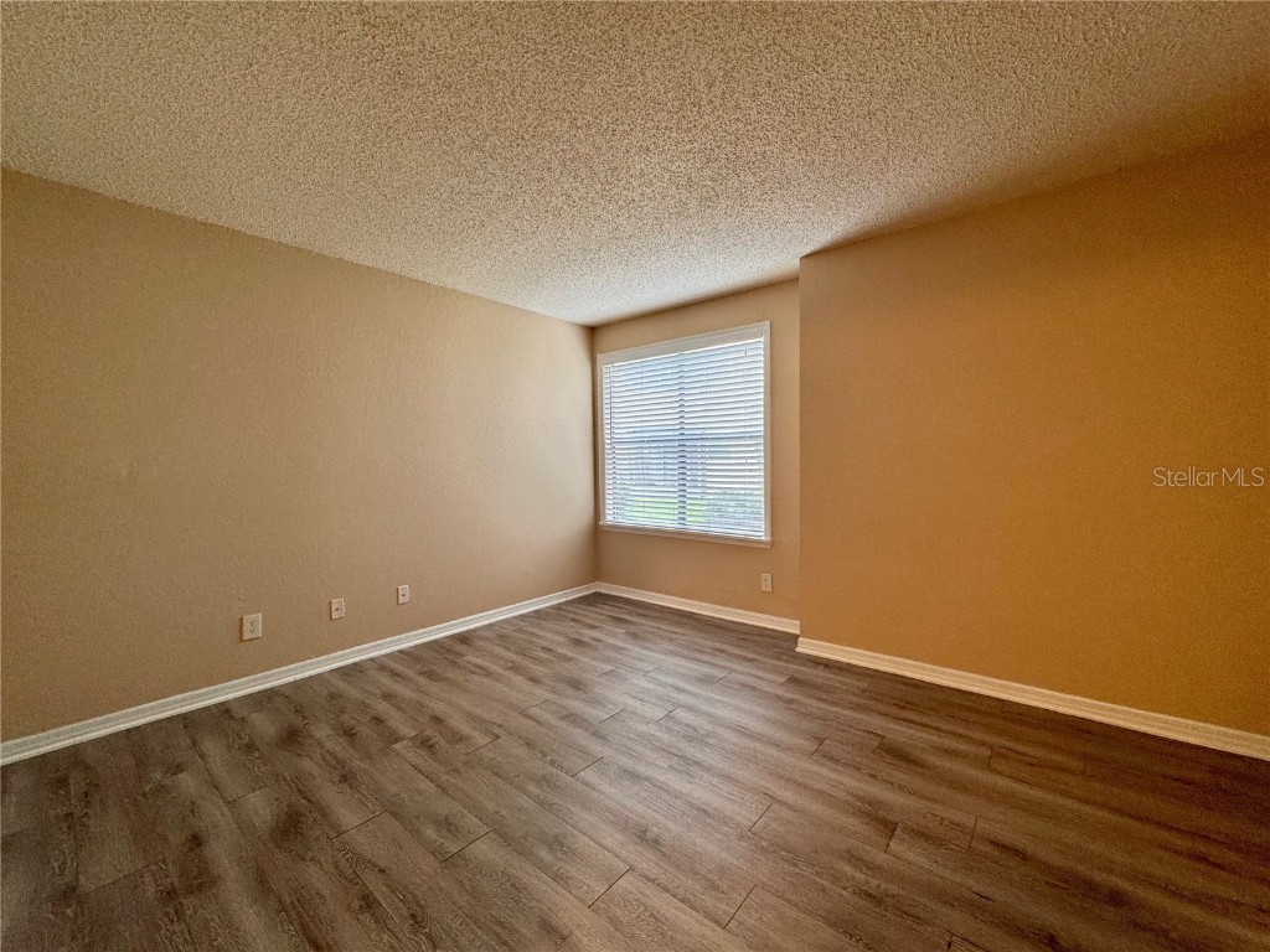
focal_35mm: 14
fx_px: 514
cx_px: 635
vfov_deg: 85.7
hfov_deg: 102.1
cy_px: 476
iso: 200
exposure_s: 1/60
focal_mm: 2.22
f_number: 2.2
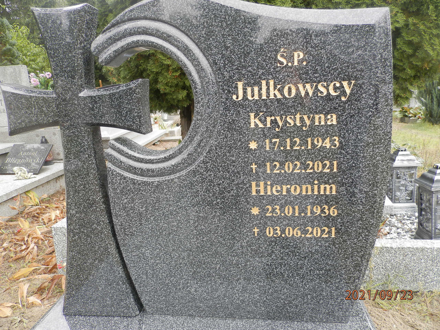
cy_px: 165
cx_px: 220
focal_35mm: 25
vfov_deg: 54.9
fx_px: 318
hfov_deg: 69.4
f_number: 3.1
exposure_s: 1/100
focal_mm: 4.5
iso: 80
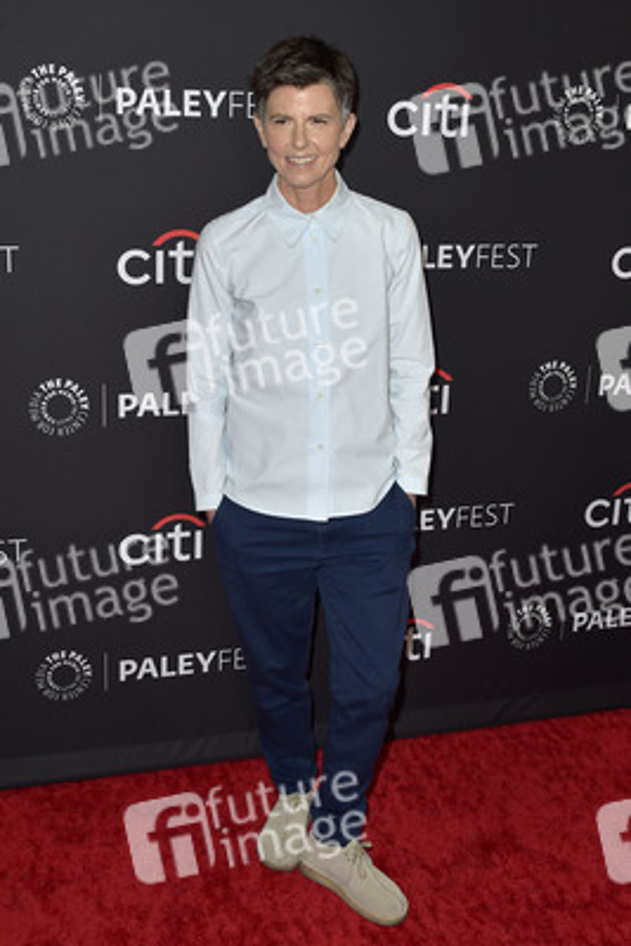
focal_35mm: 35
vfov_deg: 54.4
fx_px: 919
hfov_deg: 37.9
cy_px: 473
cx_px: 316
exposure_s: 1/200
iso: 400
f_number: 6.3
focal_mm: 35
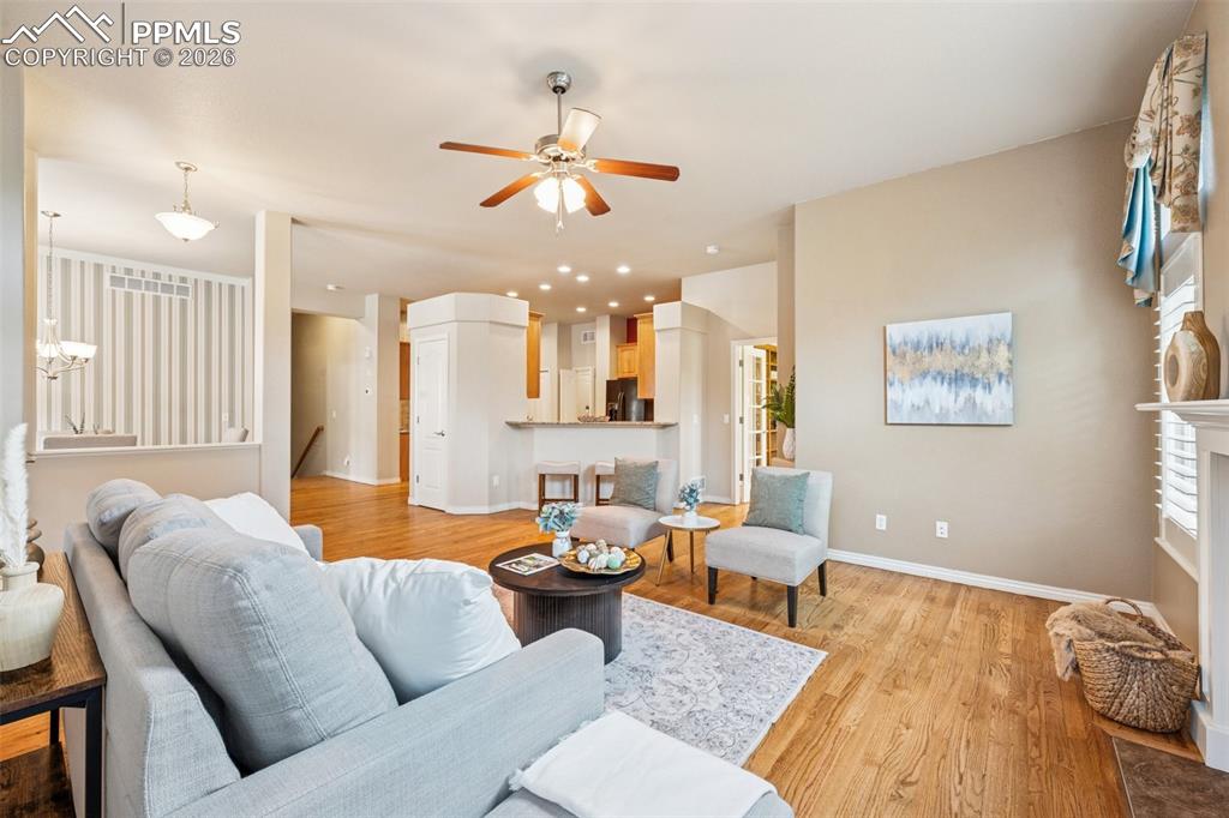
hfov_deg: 100.4
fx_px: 512
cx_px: 614
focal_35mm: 15
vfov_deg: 77.3
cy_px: 409
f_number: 11
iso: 100
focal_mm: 15
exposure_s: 2
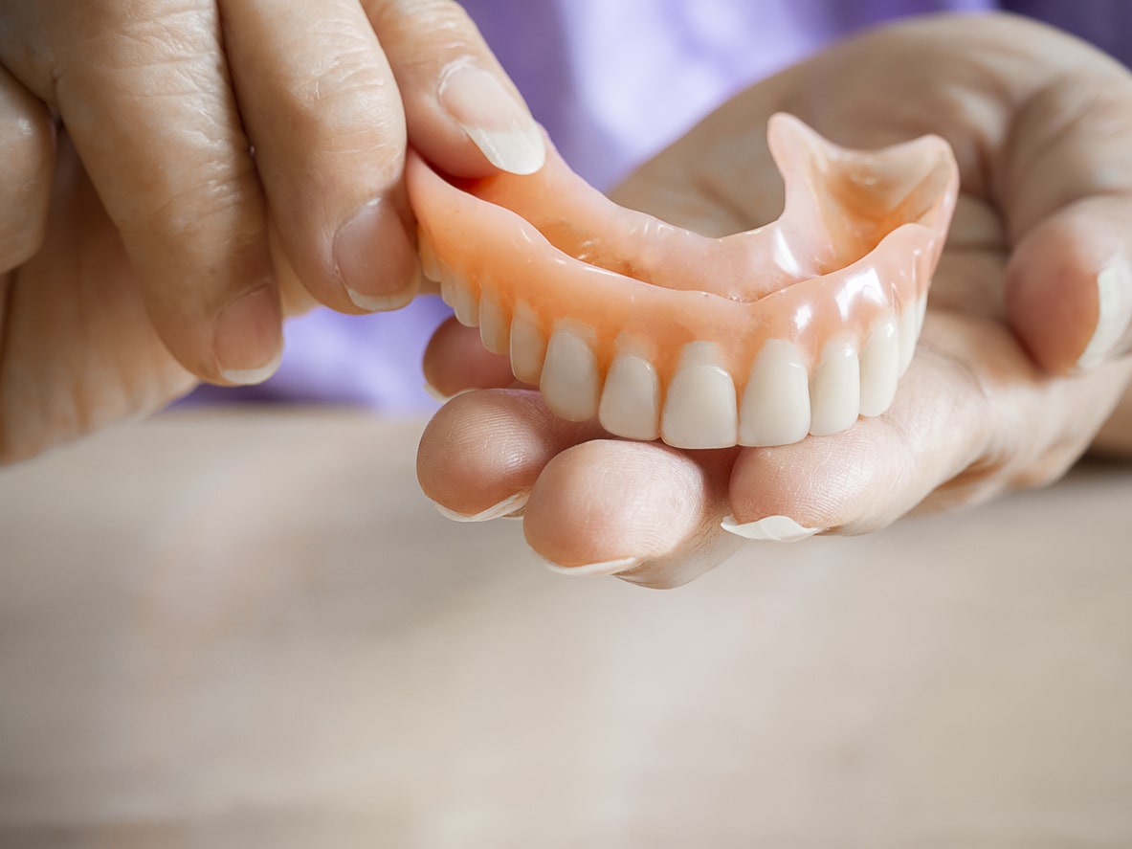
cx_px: 566
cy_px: 424
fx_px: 2158
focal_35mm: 66
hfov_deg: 29.4
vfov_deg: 22.3
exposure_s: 1/40
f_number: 5.4
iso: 200
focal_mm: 33
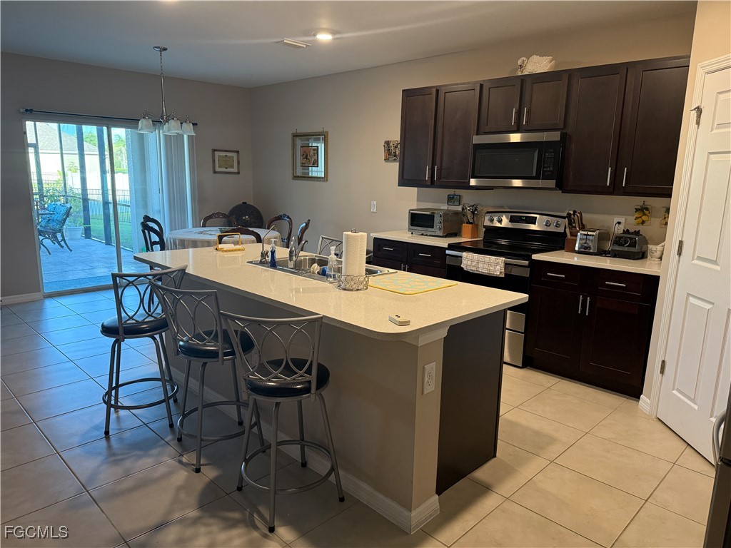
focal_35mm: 24
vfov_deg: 56.8
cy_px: 274
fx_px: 507
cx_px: 366
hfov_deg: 71.6
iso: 320
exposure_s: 1/120
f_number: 1.78
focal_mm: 6.76
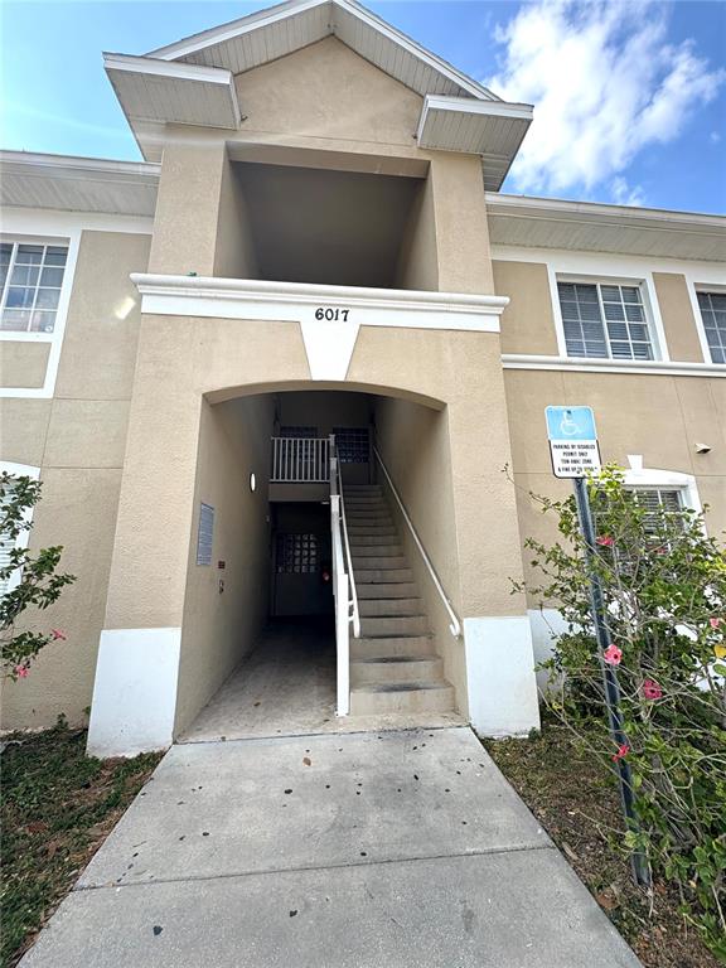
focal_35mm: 14
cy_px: 484
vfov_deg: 102.1
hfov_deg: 85.7
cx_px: 363
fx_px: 391
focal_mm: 2.22
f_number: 2.2
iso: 40
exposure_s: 1/636
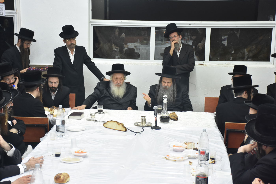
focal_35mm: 75
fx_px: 575
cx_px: 138
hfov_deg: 27.0
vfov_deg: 18.2
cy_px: 92
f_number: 5.6
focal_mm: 50
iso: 1250
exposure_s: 1/60
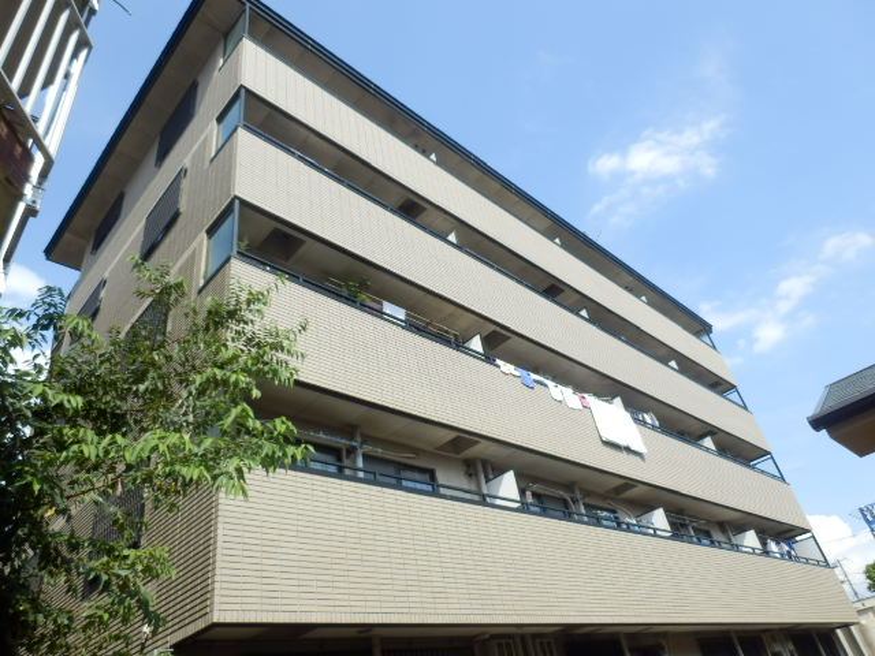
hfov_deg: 71.6
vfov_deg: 56.8
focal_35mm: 24
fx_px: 607
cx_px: 438
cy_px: 328
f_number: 3
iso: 80
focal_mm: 4.2
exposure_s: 1/640
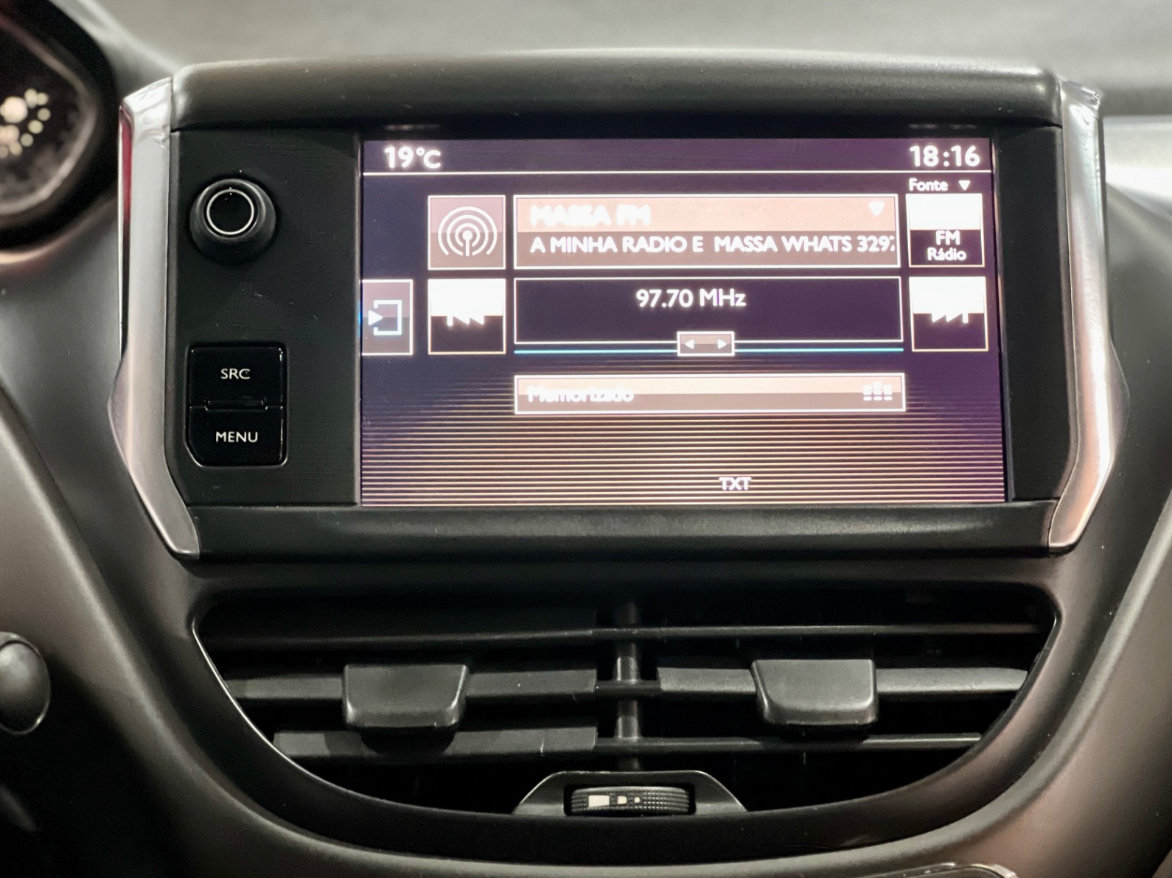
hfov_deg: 21.1
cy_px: 419
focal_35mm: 93
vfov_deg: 15.9
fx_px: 3148
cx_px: 599
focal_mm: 9
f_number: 2.8
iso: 400
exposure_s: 1/15
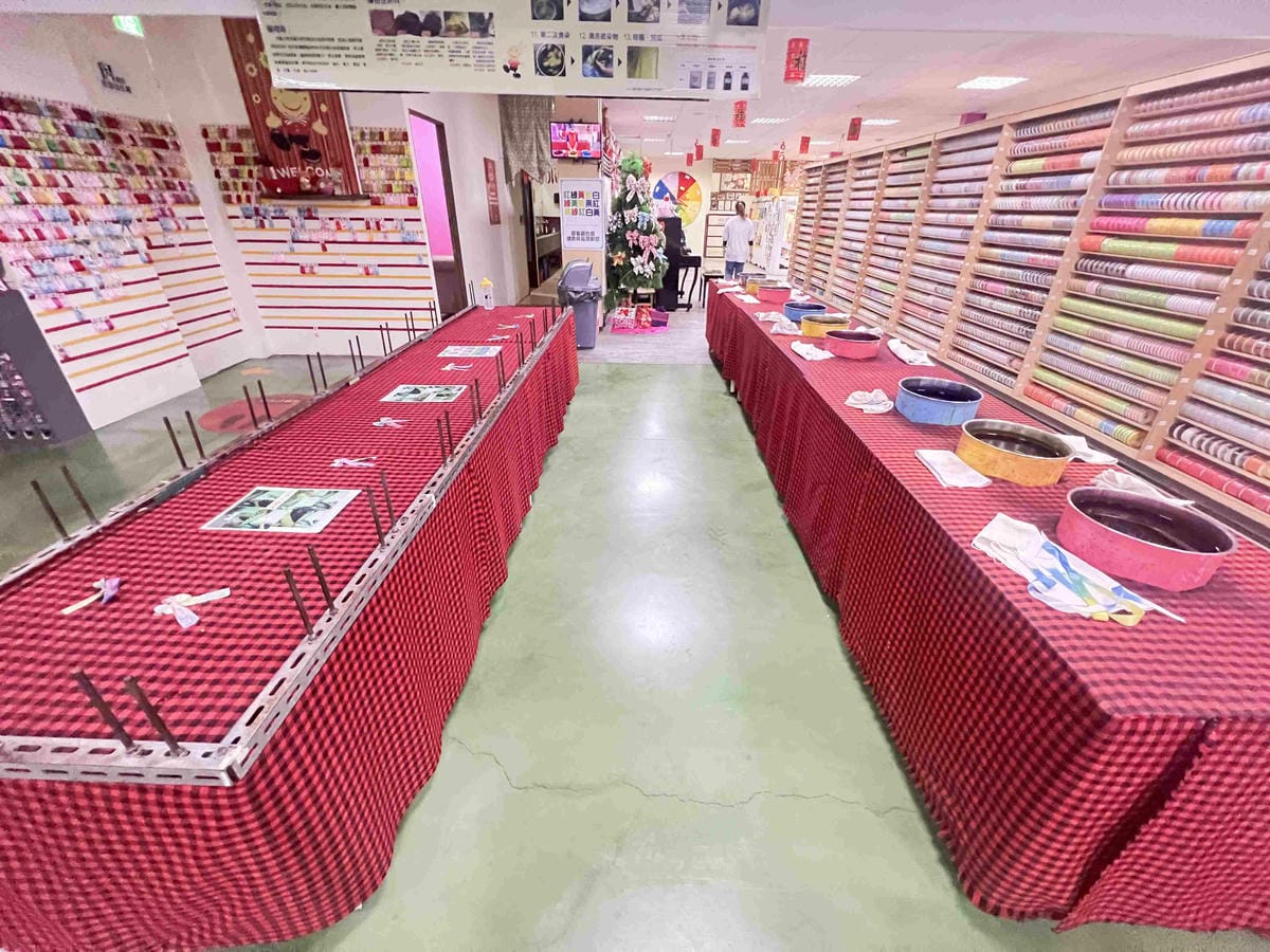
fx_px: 477
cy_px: 476
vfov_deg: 89.9
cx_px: 635
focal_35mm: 13
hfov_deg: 106.2
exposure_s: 1/40
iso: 1000
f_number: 1.8
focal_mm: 1.57
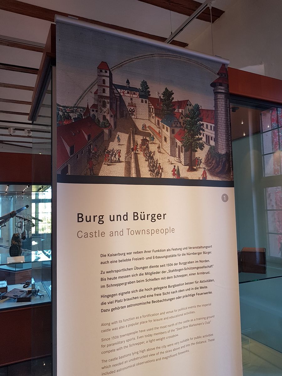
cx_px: 141
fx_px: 282
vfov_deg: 67.3
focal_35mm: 26
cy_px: 188
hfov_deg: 53.1
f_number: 1.7
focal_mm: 4.2
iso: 80
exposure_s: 1/50
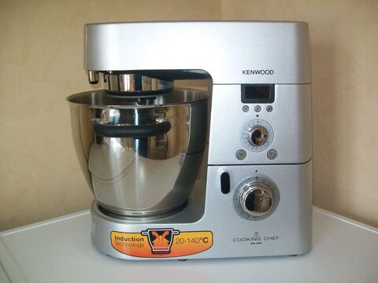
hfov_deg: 51.4
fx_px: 393
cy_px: 142
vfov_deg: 39.7
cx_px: 189
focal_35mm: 36
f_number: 2.7
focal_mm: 6
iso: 160
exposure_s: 1/60
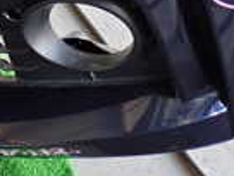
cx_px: -65
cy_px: -148
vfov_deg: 10.5
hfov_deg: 14.4
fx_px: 892
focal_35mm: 132
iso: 250
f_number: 2.3
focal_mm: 5.4
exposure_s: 1/30
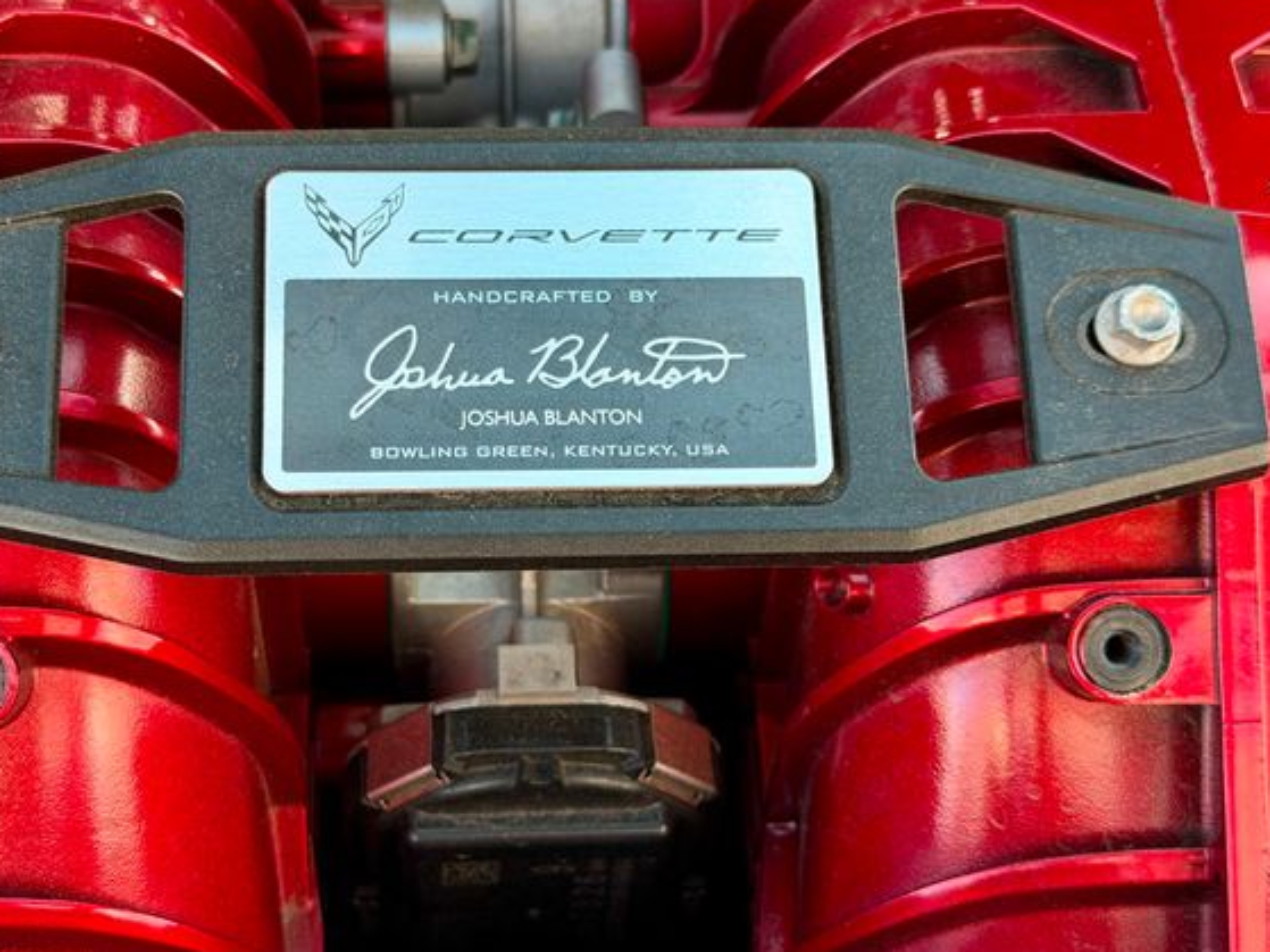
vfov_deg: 26.5
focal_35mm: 55
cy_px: 450
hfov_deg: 34.9
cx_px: 566
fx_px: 2017
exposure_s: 1/339
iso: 64
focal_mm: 6.76
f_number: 1.78
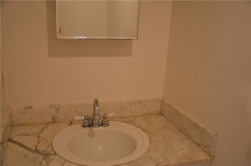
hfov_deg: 51.4
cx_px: 126
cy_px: 83
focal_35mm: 38
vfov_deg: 35.3
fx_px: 261
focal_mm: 25
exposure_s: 1/60
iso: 400
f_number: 4
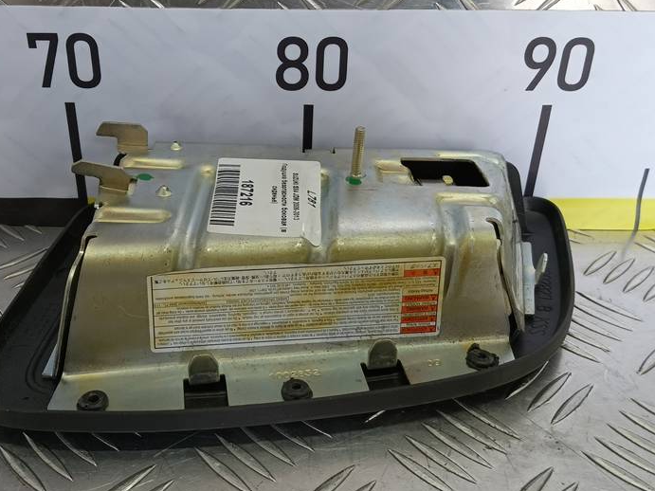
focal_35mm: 40
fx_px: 757
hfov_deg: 46.6
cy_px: 238
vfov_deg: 35.9
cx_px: 277
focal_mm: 4.11
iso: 90
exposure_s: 1/100
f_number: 1.6
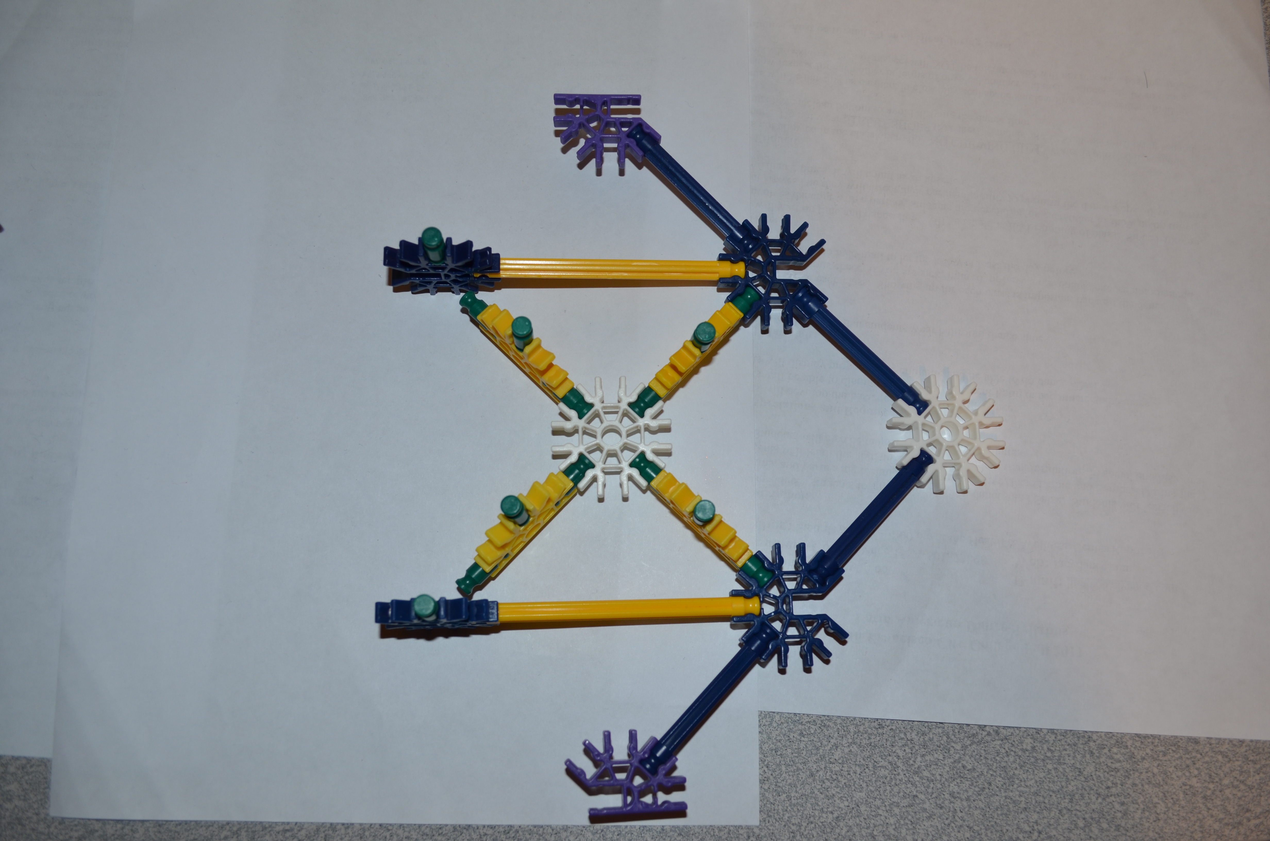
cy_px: 420
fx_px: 1162
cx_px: 635
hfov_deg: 57.3
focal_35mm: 33
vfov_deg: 39.8
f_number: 5.6
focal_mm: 22
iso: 200
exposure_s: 1/30
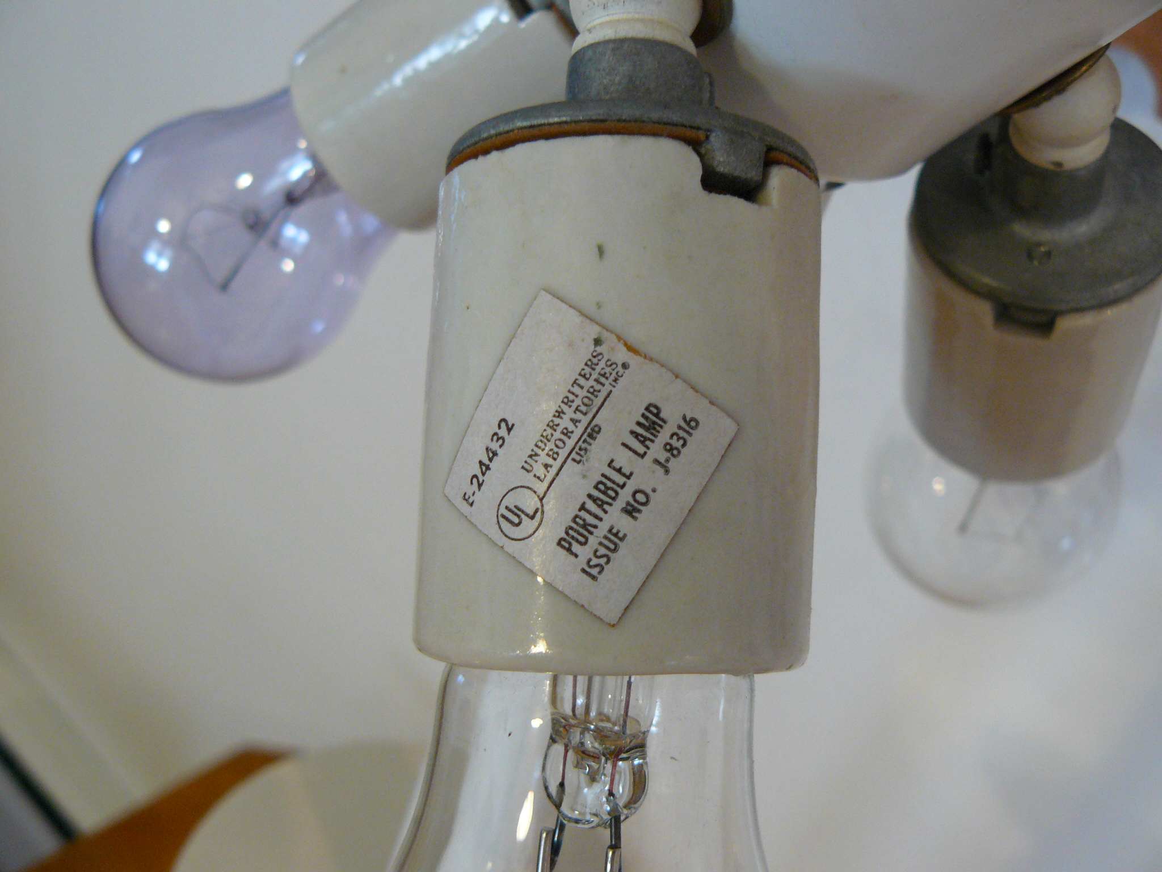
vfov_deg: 39.7
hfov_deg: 51.4
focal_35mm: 36
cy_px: 436
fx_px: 1208
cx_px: 581
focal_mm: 6
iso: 200
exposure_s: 1/15
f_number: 2.8
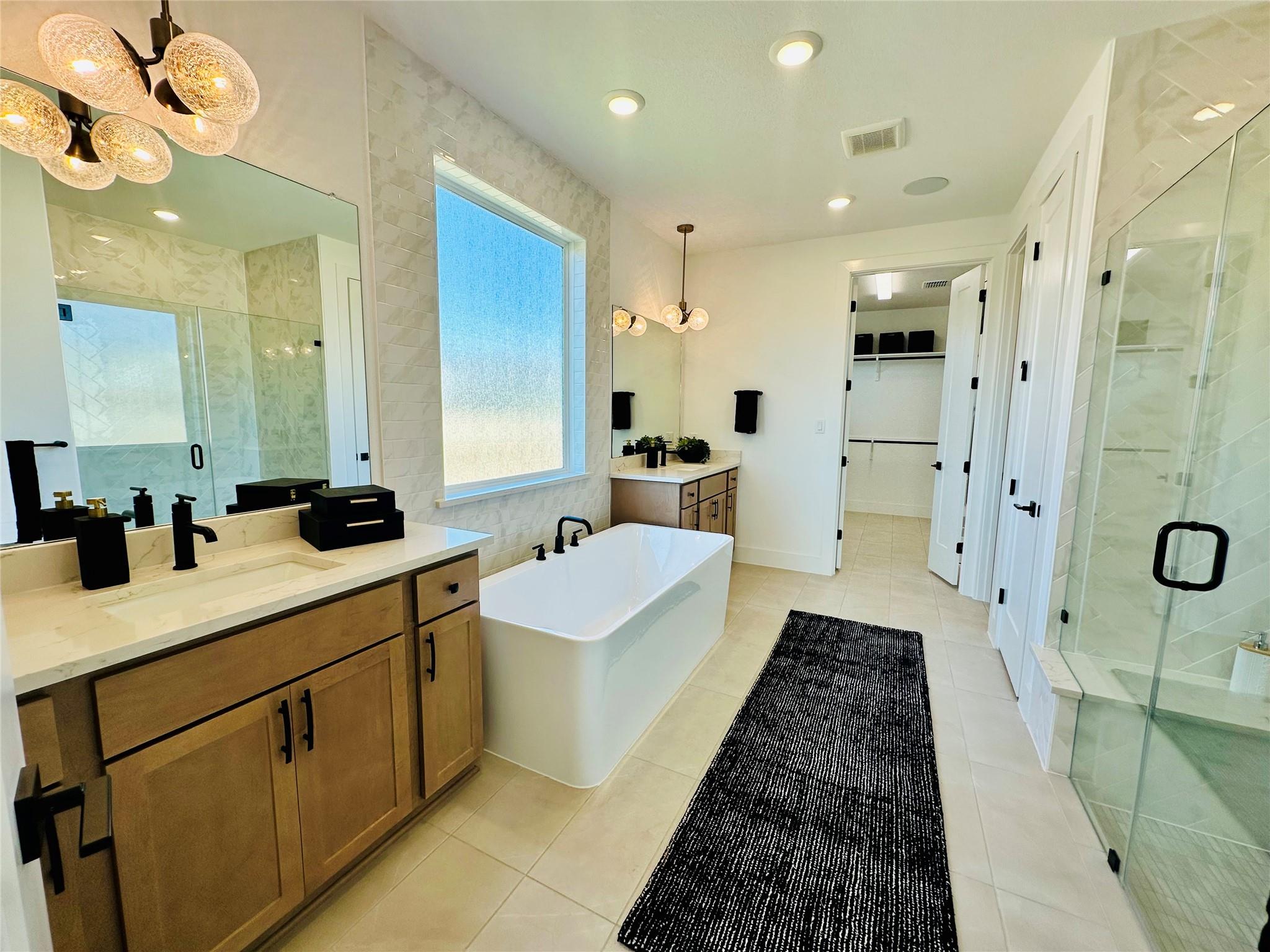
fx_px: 514
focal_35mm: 14
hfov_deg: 102.1
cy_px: 476
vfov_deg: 85.7
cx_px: 635
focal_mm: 2.22
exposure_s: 1/208
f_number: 2.2
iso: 40
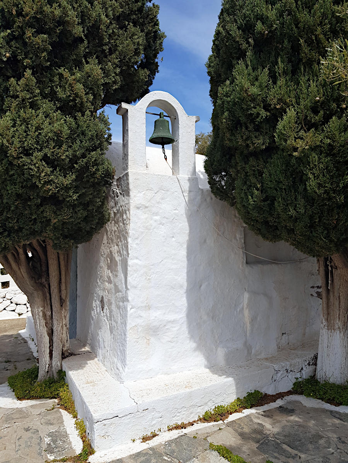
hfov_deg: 53.1
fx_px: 349
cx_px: 174
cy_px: 232
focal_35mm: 26
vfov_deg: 67.3
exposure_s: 1/4016
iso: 40
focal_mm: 4.2
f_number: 1.7
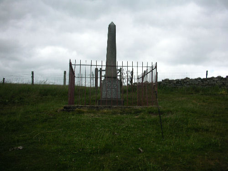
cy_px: 86
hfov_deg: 52.6
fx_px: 231
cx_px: 114
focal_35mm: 35
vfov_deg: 40.7
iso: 50
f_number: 8.5
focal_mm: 5.8
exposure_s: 1/44.8
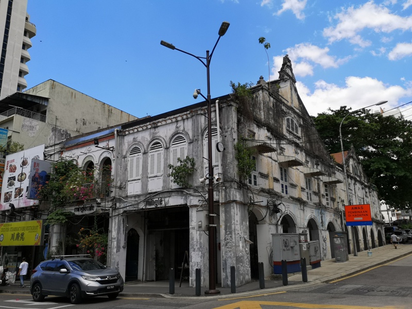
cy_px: 154
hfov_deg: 60.0
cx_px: 206
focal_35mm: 30
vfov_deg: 46.8
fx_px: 357
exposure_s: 1/1715
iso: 50
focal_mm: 3.95
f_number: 1.8
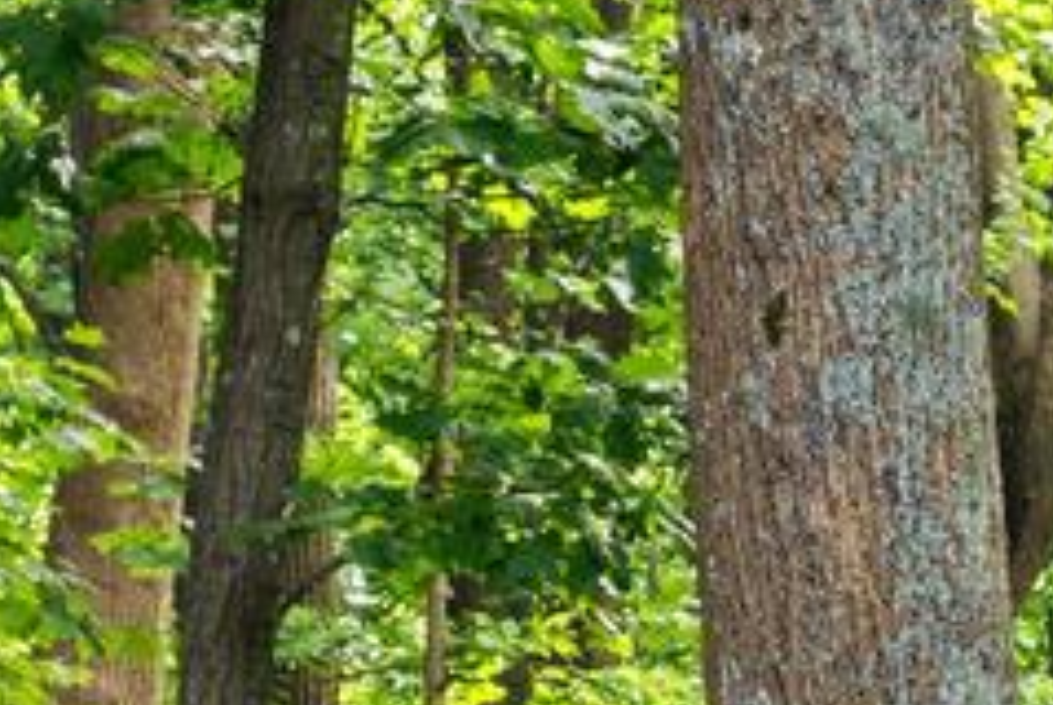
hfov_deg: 4.9
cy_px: 1837
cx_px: 2851
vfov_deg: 3.4
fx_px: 11802
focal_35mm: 403
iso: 400
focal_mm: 67
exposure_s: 1/50
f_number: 6.3
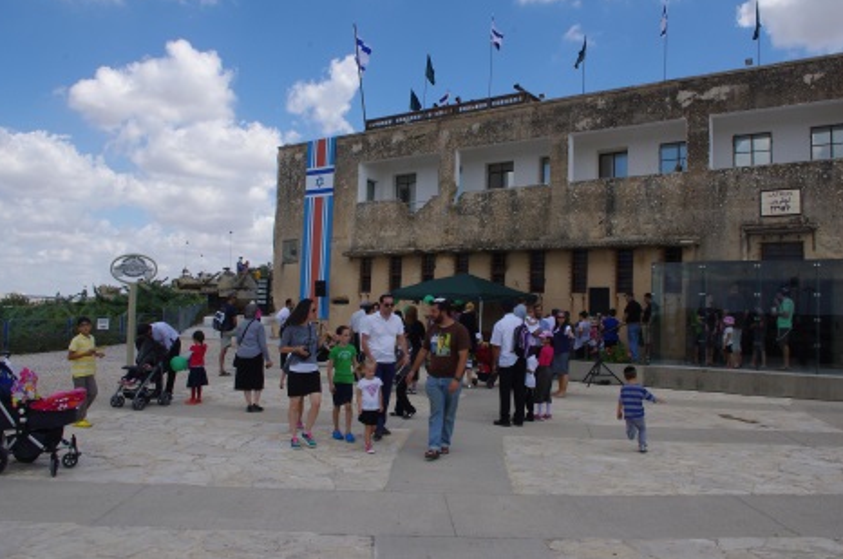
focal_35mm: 29
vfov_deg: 44.8
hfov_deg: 63.7
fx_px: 678
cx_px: 427
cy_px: 261
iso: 200
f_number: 11
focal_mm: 18
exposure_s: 1/200
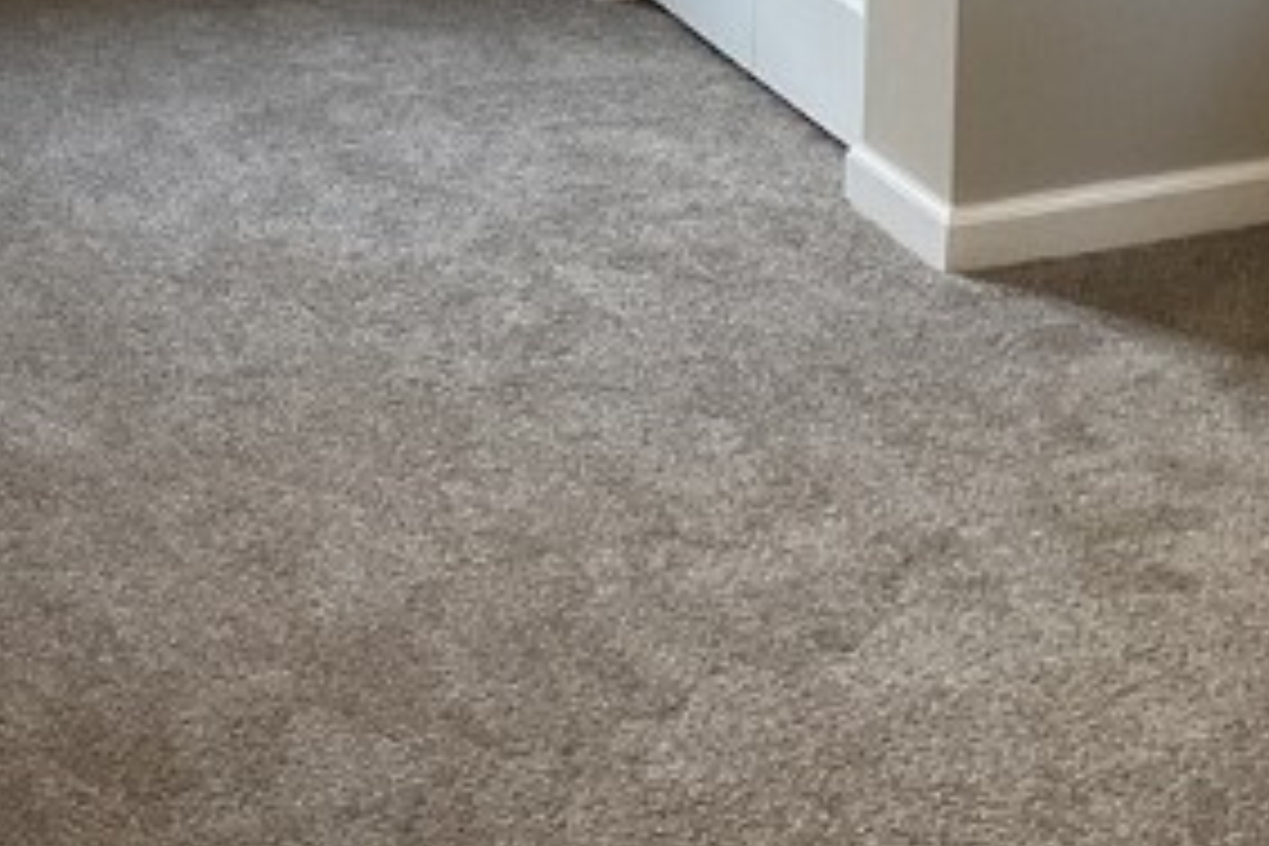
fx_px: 2890
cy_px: -518
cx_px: 216
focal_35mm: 82
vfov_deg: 15.1
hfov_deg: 24.3
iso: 80
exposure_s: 1/60
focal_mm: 3
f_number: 1.8
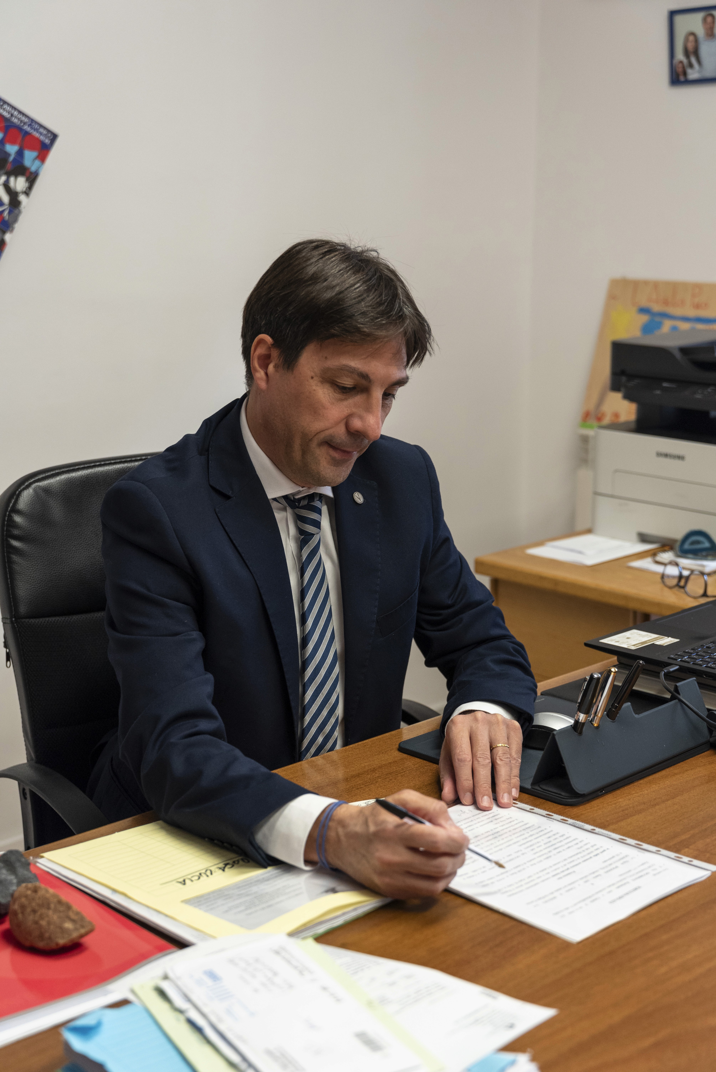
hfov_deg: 22.6
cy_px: 536
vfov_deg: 33.4
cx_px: 358
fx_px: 1788
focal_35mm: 60
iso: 1250
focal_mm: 60
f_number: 3.5
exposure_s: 1/125
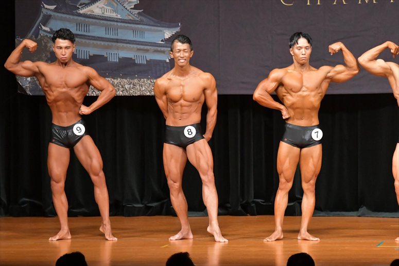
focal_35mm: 270
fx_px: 2991
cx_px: 200
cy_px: 133
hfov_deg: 7.6
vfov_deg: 5.1
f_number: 5.6
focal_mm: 180
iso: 8000
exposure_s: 1/400
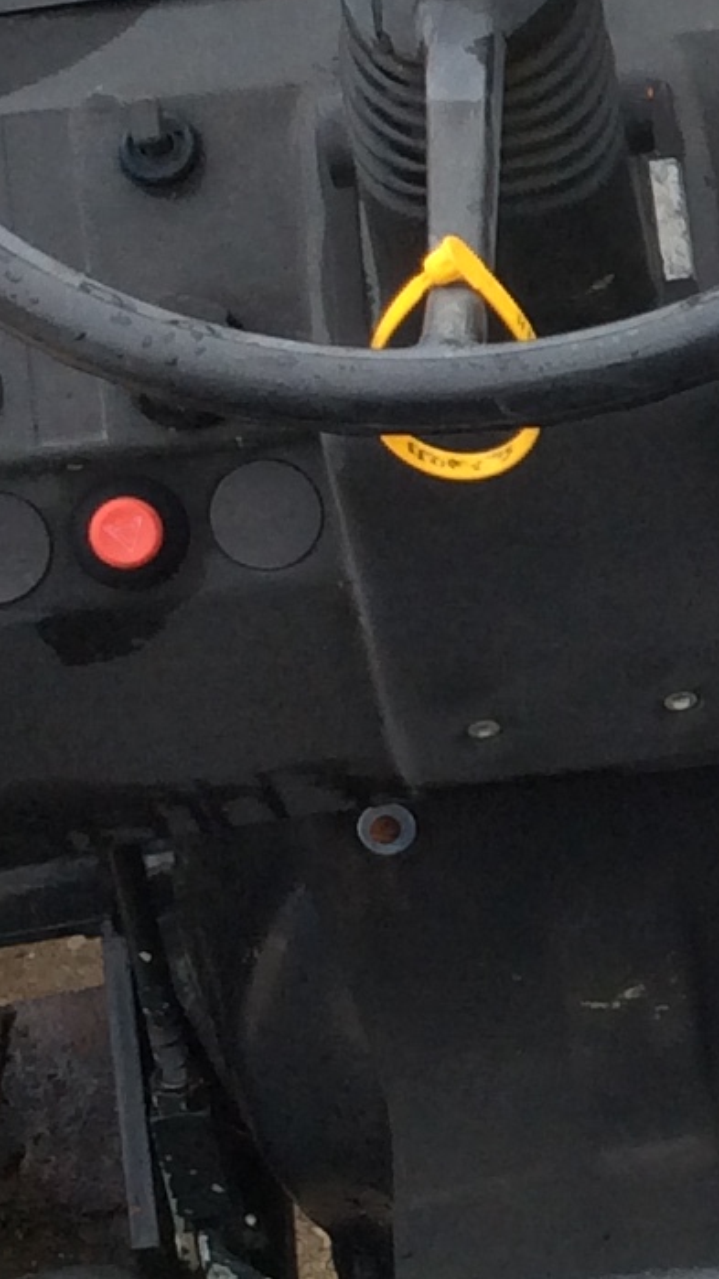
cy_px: 532
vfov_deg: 16.6
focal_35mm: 129
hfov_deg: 9.1
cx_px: 1098
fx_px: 4374
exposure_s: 1/147
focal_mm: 3.3
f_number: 2.4
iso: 32
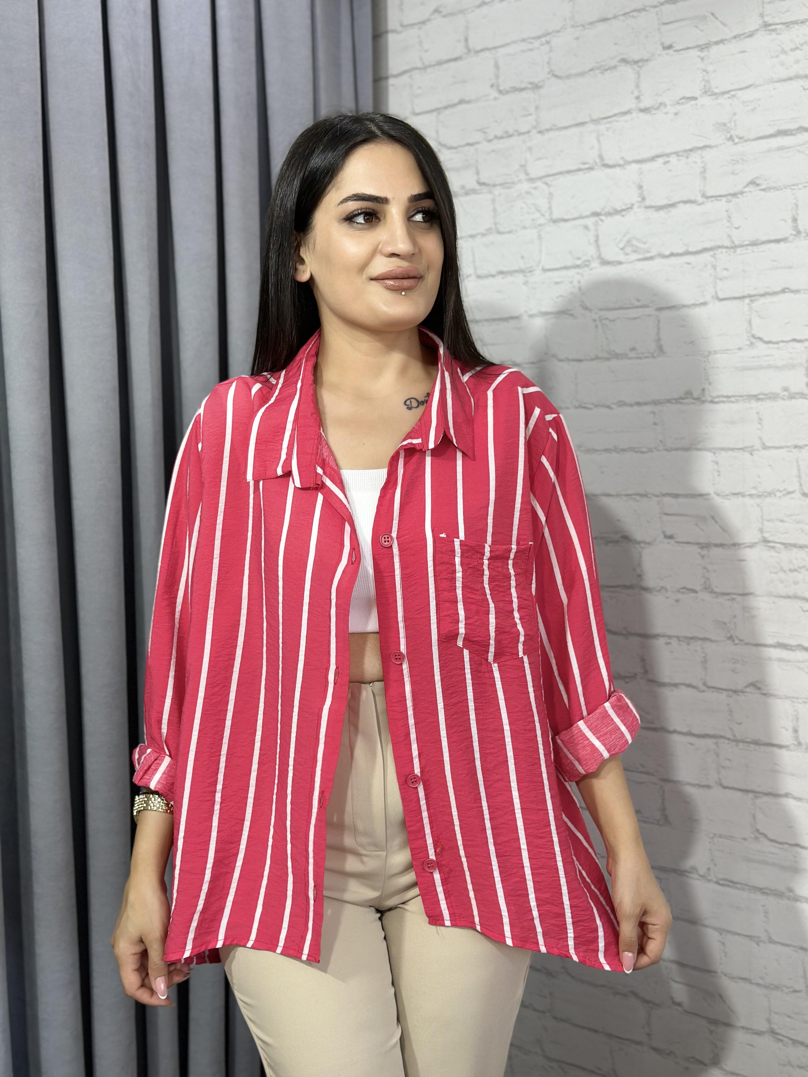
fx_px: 1494
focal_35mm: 48
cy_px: 538
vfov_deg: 39.7
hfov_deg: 30.3
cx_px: 404
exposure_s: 1/100
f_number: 1.78
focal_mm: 6.86
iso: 100
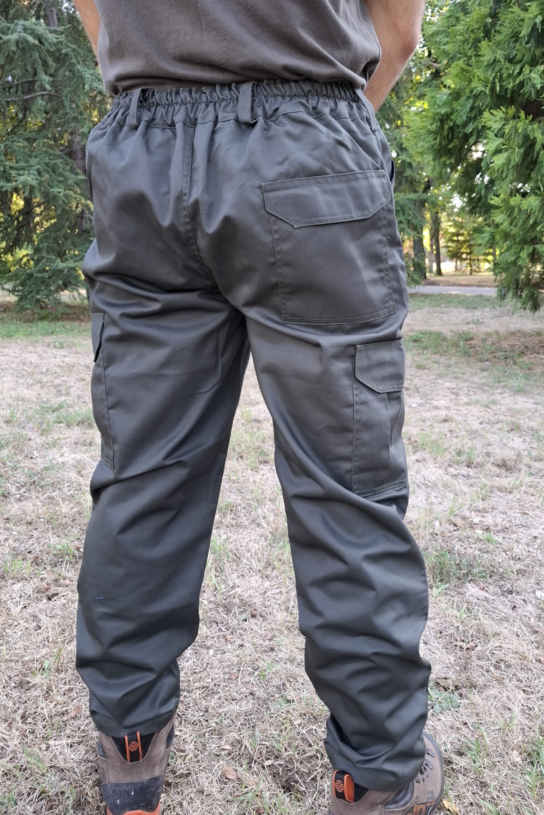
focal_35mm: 27
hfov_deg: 47.9
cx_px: 284
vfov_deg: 67.4
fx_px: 612
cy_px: 391
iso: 100
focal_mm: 5.54
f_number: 1.8
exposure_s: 1/100
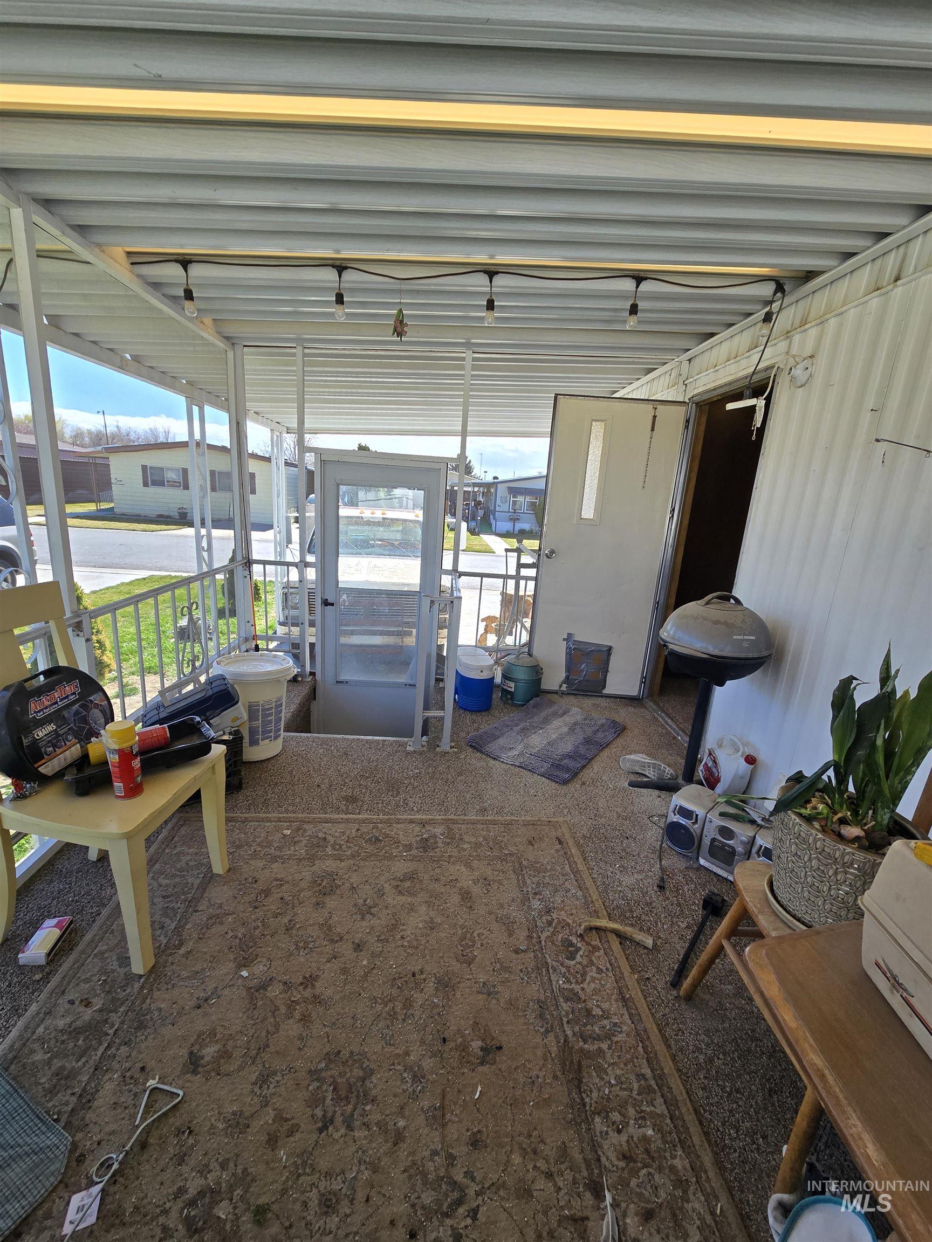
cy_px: 621
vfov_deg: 106.2
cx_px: 466
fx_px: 467
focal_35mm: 13
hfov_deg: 89.9
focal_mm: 2.2
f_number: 2.2
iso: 50
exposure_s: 1/312
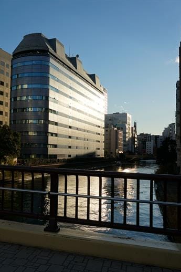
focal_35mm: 37
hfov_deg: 35.0
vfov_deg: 51.9
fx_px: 279
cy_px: 137
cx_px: 42
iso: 100
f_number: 8
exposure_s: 1/400
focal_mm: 16
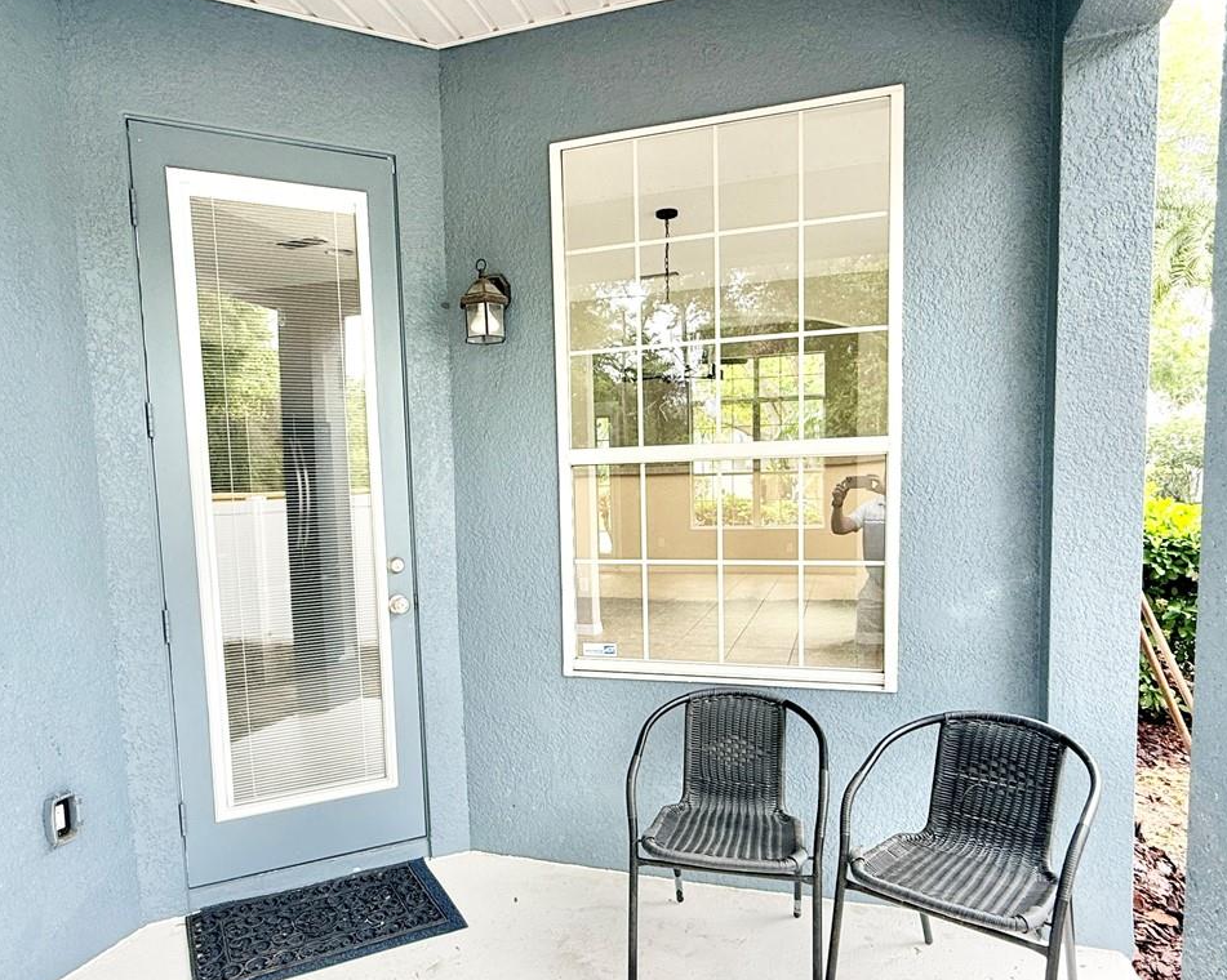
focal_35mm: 23
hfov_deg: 72.5
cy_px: 567
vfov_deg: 60.5
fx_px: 835
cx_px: 572
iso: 80
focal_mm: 2.22
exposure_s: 1/99
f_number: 2.2
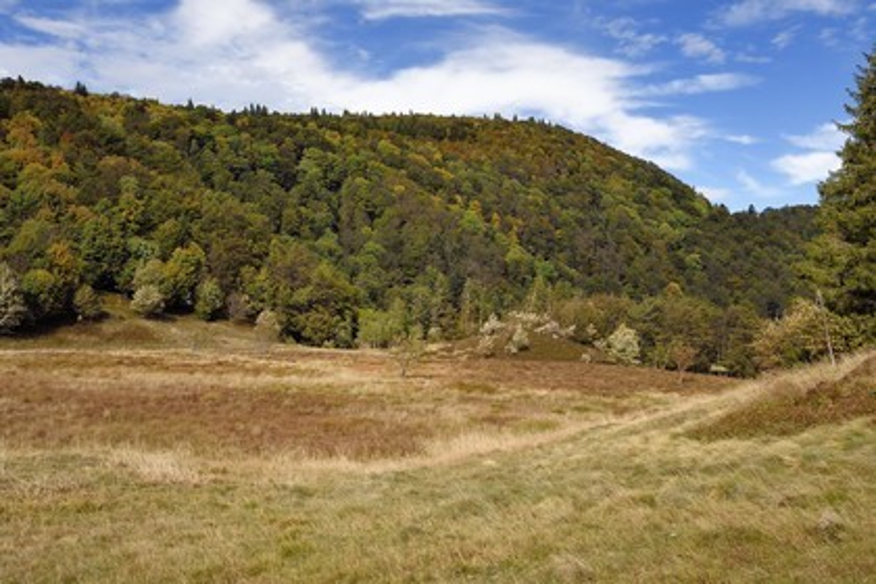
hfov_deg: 48.5
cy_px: 292
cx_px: 438
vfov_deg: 33.4
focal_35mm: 40
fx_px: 973
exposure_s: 1/250
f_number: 14
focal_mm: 40
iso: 200
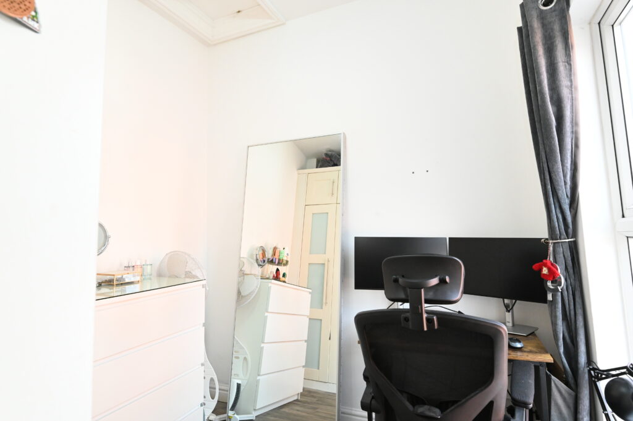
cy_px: 210
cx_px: 316
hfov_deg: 87.0
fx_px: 334
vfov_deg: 64.5
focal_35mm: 19
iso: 6400
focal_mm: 19
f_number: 9
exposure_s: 1/200
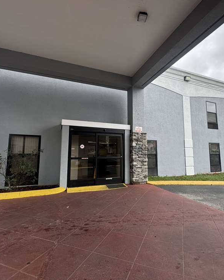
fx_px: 157
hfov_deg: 70.4
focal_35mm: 19
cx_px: 129
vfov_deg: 83.3
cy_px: 138
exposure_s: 1/278
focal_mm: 2.22
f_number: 2.2
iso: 40
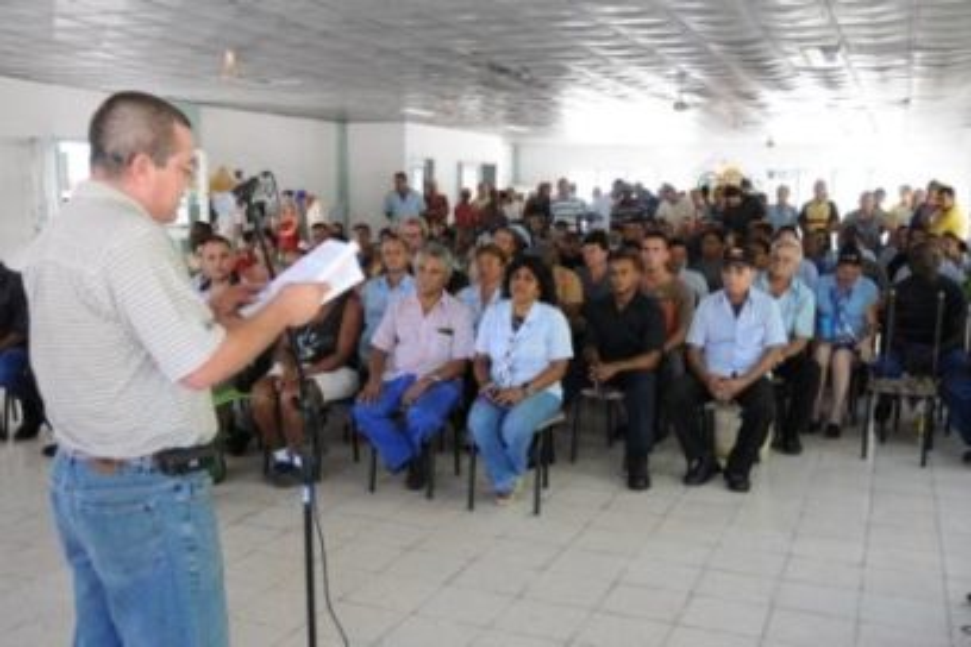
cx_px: 486
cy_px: 324
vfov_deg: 36.9
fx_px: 971
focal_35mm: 36
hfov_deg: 53.1
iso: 400
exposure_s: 1/40
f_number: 3.8
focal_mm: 24
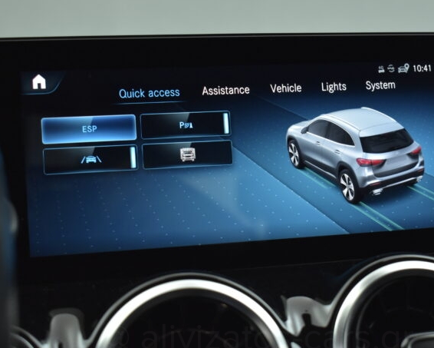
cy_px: 170
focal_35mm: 65
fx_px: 835
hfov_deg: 29.1
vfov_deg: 23.5
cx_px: 257
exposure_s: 1/80
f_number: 4.5
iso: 1600
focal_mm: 34
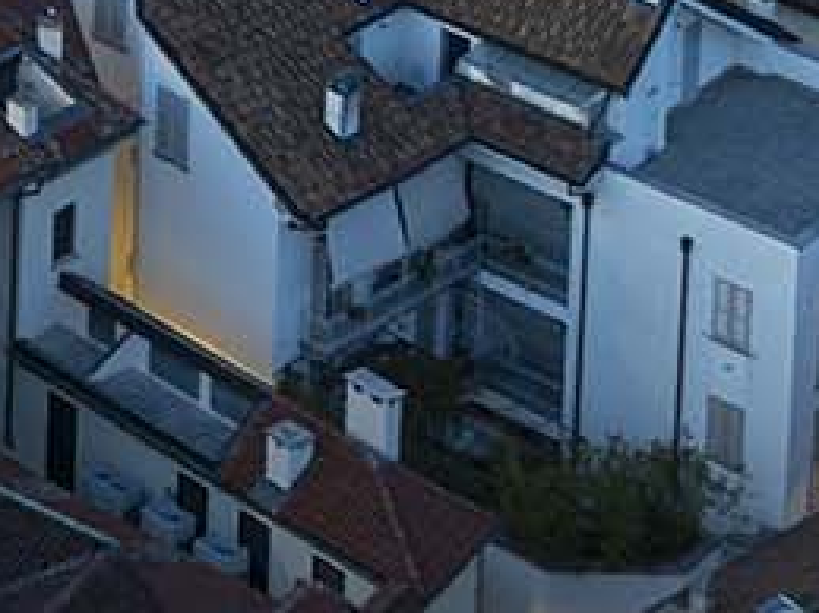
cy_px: -1160
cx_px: -1448
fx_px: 4209
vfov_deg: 7.4
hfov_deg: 9.3
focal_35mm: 178
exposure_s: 1/3
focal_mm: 12.29
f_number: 4
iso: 100
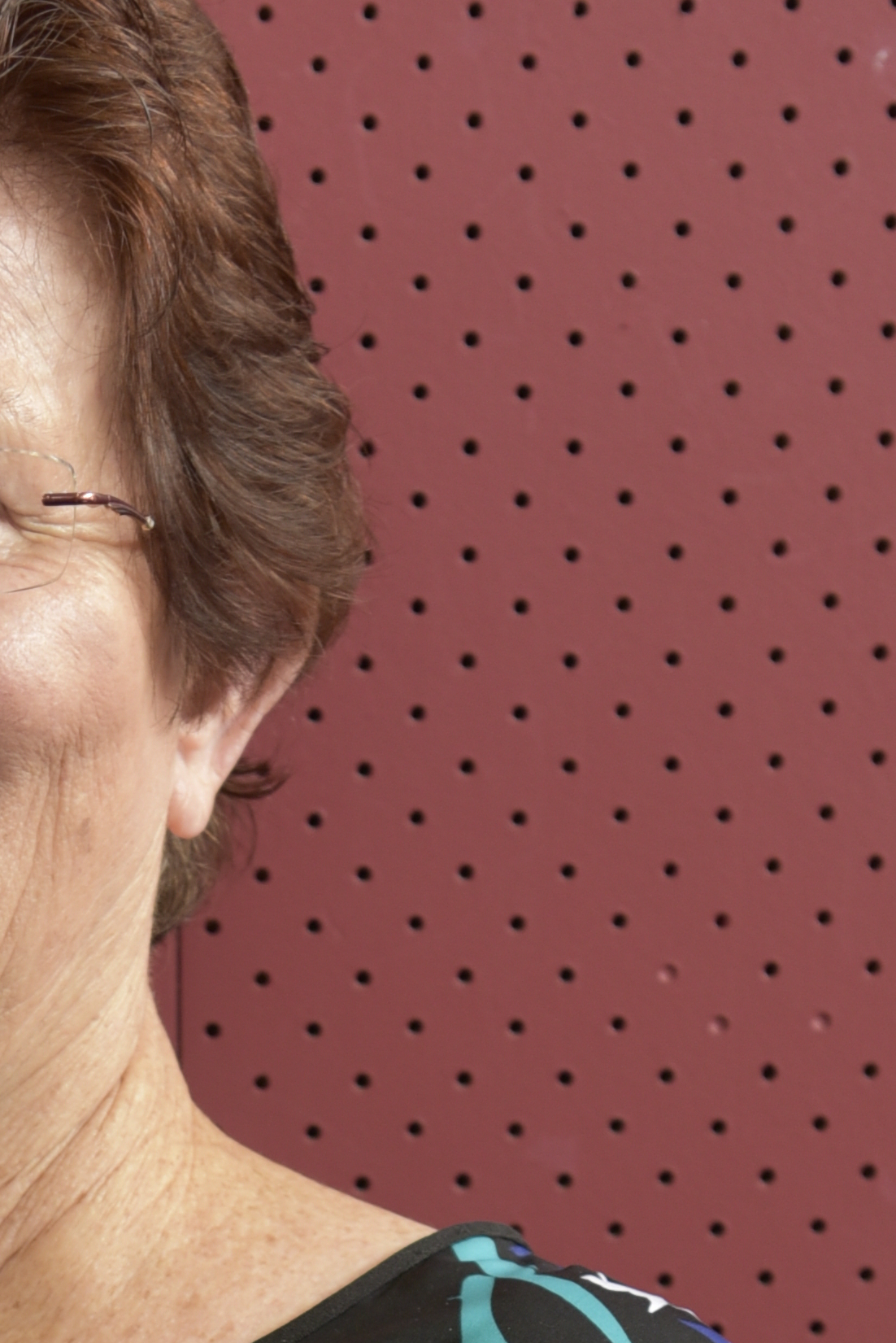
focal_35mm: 164
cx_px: -85
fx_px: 6117
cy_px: 1872
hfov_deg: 8.3
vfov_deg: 12.1
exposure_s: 1/60
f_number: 4
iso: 450
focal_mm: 45
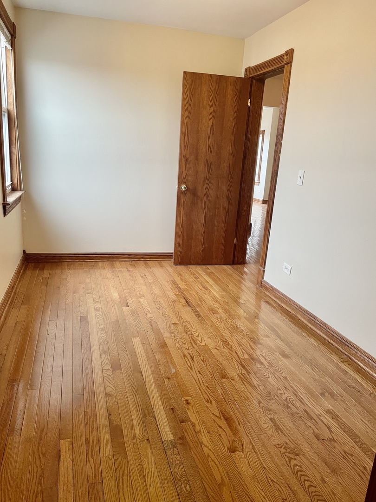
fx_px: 377
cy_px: 251
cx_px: 188
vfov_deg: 67.3
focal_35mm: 26
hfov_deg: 53.1
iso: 80
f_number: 1.6
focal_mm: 4.2
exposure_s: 1/60
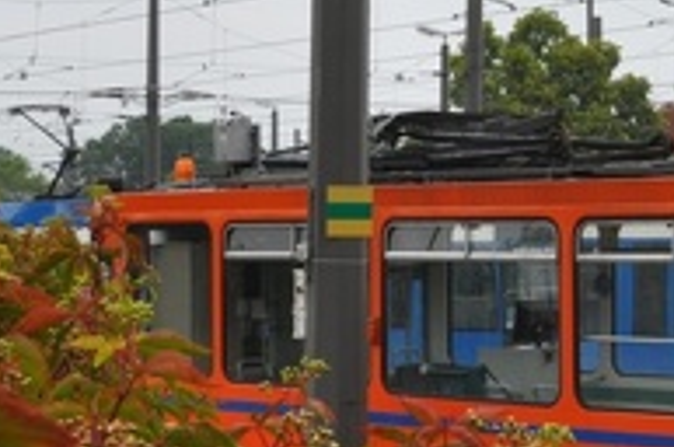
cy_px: 51
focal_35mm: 111
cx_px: 908
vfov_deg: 12.2
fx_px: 2075
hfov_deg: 17.2
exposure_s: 1/125
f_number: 11
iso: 200
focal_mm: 18
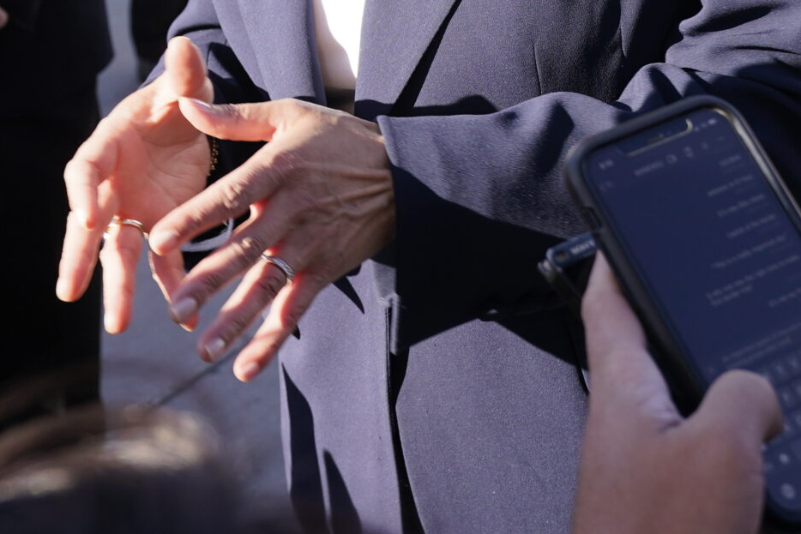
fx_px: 1891
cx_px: 219
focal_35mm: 85
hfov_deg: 23.7
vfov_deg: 15.4
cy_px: -121
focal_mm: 31
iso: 200
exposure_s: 1/400
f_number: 5
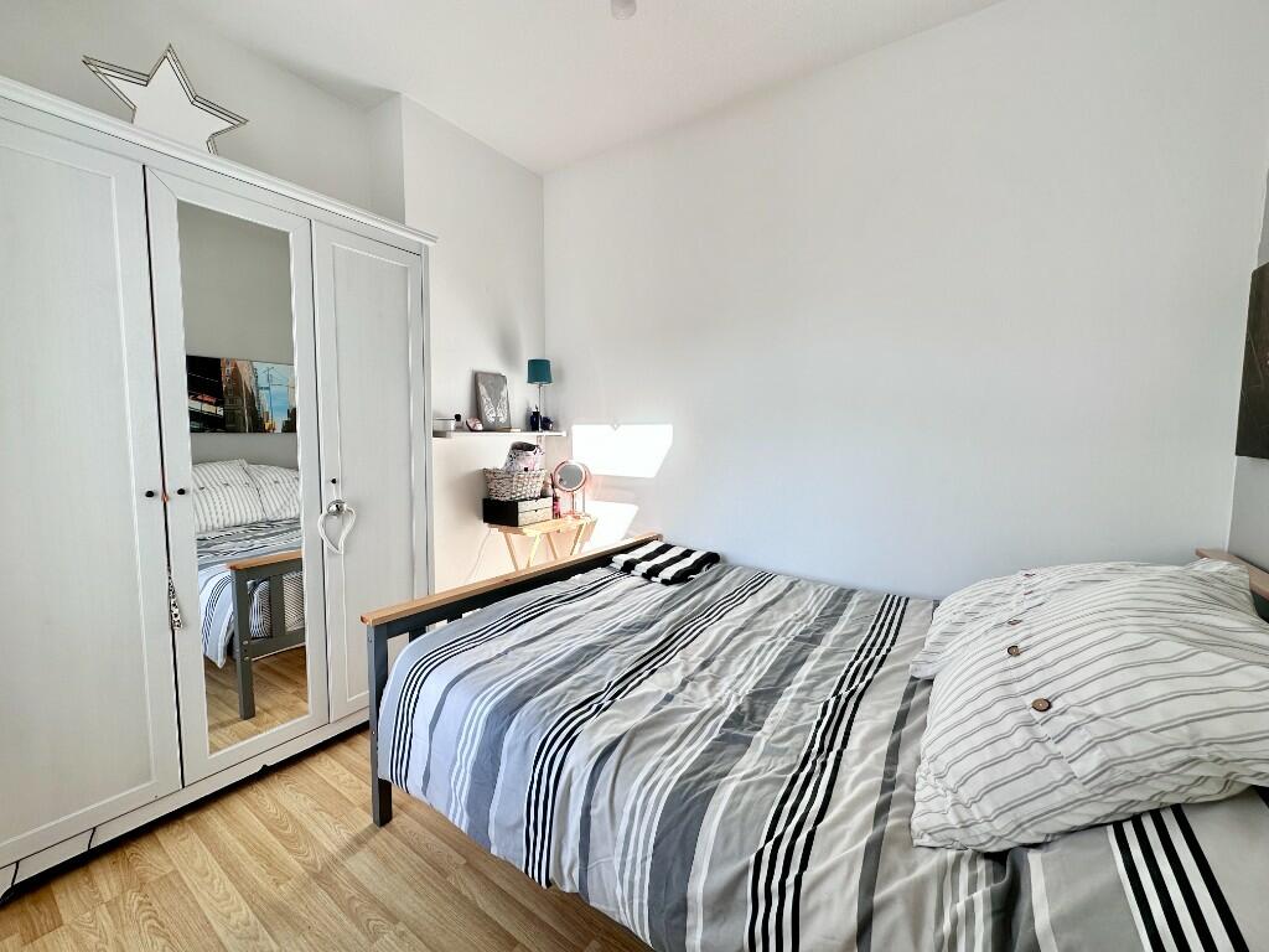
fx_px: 513
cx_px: 634
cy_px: 476
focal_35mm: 14
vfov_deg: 85.7
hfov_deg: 102.1
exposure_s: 1/284
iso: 40
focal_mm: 2.22
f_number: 2.2
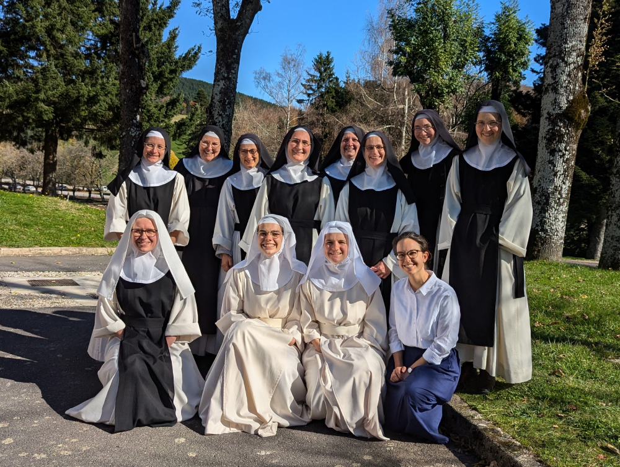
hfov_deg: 71.5
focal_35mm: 24
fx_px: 430
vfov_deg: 56.9
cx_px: 310
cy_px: 234
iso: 42
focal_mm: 6.81
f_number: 1.85
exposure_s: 1/3333
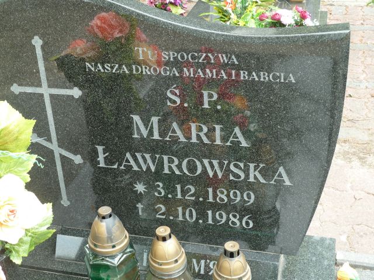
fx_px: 562
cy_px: 140
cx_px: 187
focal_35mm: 52
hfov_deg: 36.8
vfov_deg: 28.0
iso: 80
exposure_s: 1/40
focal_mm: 8.5
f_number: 3.8
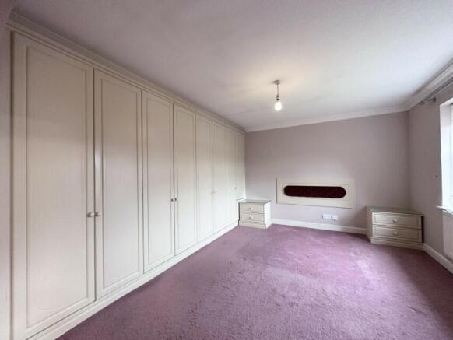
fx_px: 183
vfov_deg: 85.7
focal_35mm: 14
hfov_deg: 102.0
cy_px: 170
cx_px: 226
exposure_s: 1/50
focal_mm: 2.22
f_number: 2.2
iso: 400
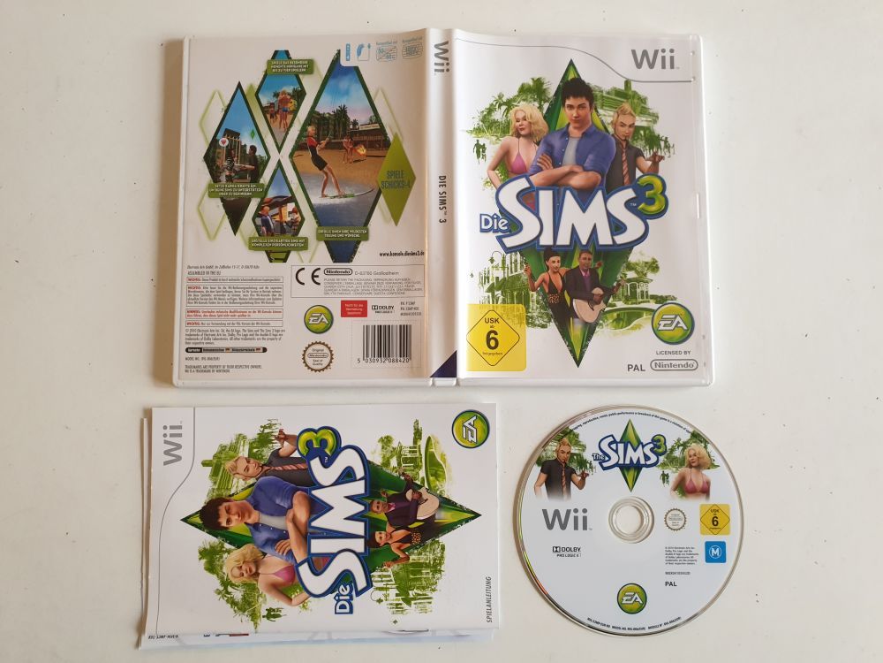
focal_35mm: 26
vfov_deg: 53.1
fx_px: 663
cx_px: 442
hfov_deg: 67.3
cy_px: 332
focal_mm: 4.3
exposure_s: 1/50
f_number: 2.4
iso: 320
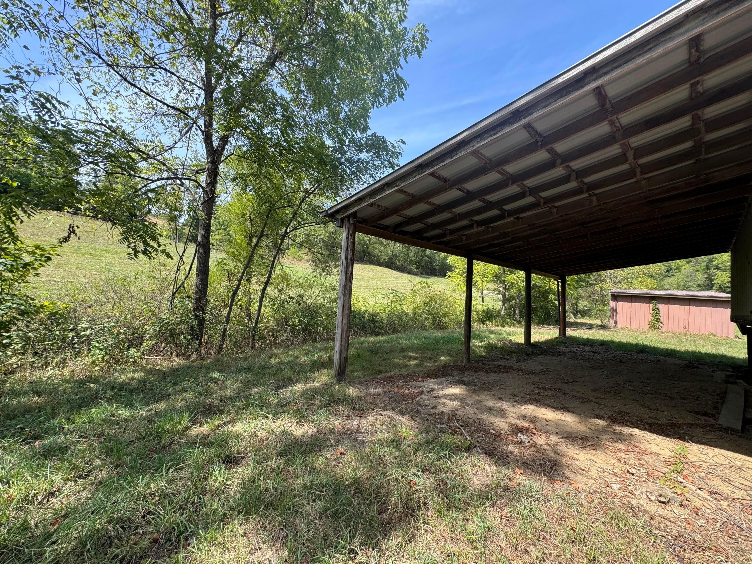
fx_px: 304
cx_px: 376
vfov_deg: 85.7
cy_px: 282
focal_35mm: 14
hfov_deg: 102.1
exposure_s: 1/325
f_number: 2.2
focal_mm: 2.22
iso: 40
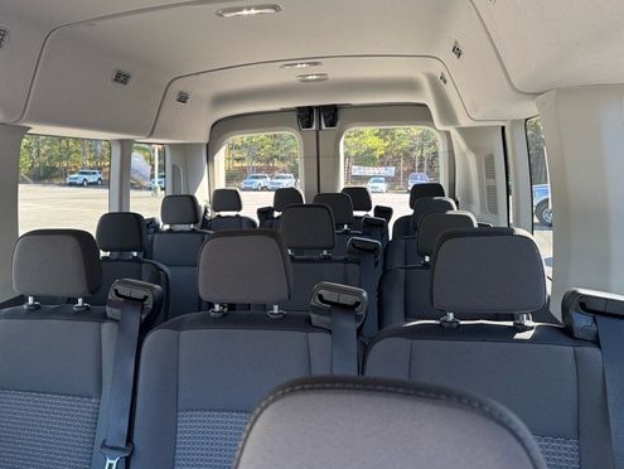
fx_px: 559
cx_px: 243
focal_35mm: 31
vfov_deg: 45.5
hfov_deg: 57.8
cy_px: 222
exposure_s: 1/121
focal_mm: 6.76
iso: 200
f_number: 1.78
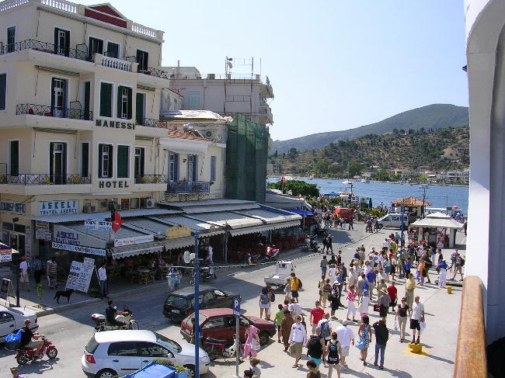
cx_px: 252
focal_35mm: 38
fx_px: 554
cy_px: 189
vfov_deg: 37.7
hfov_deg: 49.0
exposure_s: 1/340
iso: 50
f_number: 5.6
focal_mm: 5.8
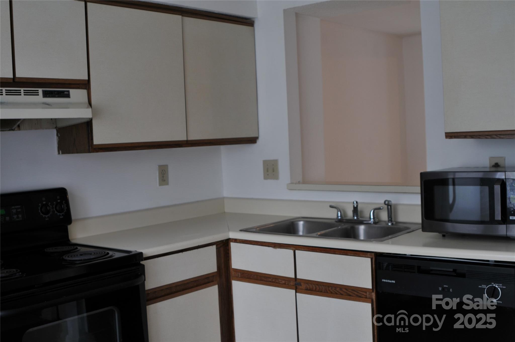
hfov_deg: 46.5
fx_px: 600
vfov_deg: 31.8
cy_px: 171
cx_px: 258
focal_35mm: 42
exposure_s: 1/40
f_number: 3.2
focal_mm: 28
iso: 200
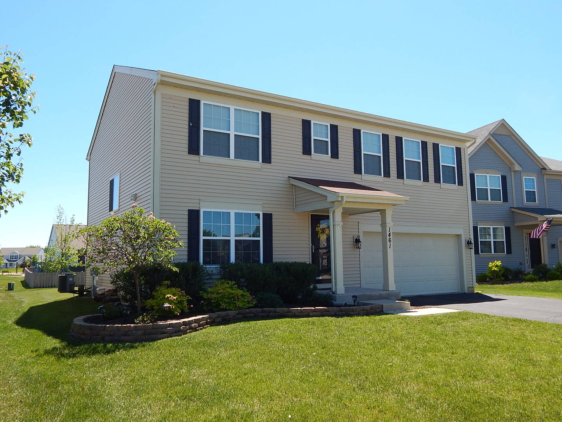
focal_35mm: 28
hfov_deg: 63.4
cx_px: 281
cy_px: 211
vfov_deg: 49.7
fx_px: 455
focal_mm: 5.1
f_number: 3.2
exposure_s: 1/800
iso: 125
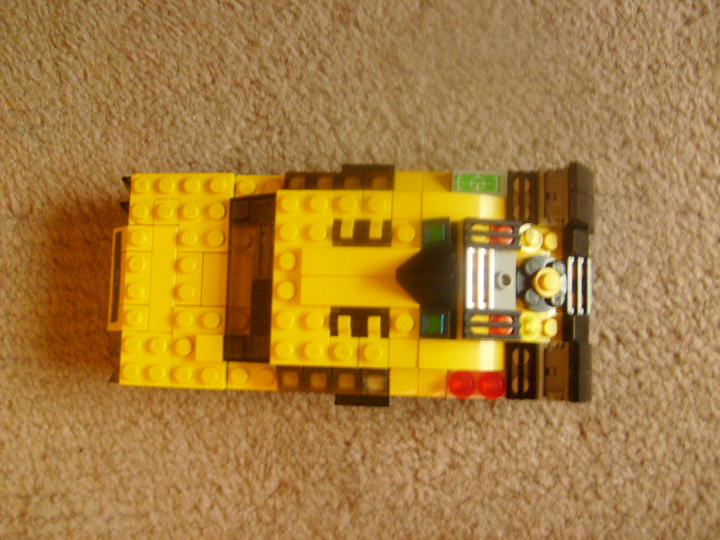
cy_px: 270
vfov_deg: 40.7
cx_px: 360
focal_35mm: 35
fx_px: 728
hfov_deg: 52.6
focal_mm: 5.8
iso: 200
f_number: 2.8
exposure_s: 1/10
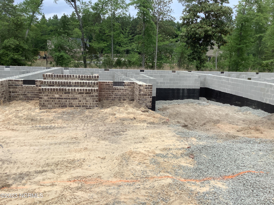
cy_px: 102
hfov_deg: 58.4
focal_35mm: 31
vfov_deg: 45.4
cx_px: 137
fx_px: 245
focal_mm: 3.3
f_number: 2.4
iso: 25
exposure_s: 1/1664
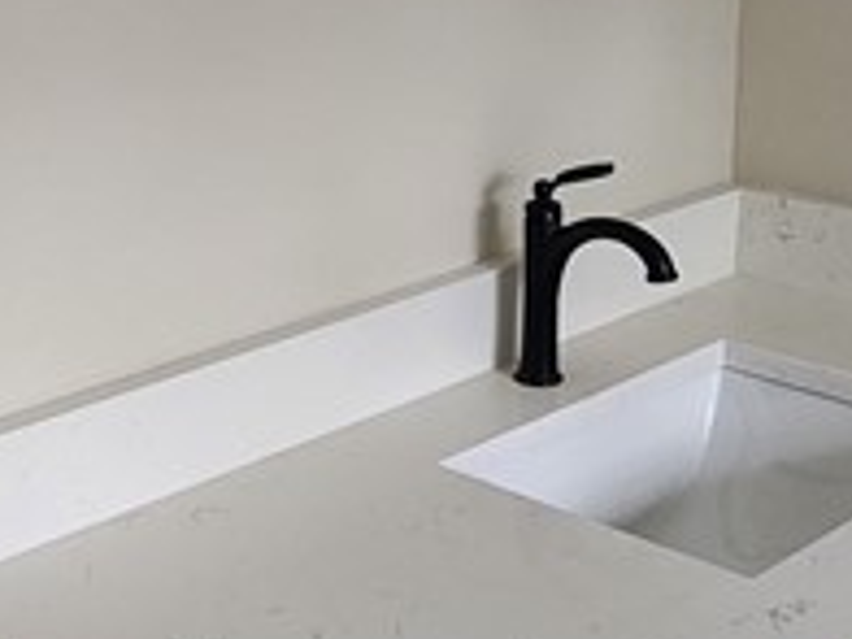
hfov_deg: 28.5
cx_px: 335
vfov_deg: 21.4
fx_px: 1674
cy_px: 148
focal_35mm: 68
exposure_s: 1/30
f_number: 2.2
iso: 320
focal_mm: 2.2
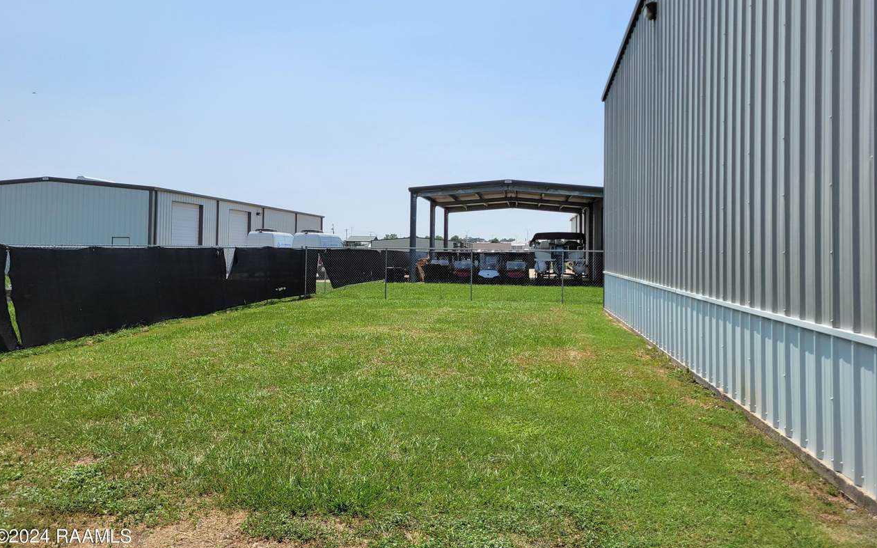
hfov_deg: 66.5
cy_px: 233
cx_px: 438
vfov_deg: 44.4
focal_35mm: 28
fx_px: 669
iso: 40
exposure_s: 1/3737
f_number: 1.8
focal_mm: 5.4
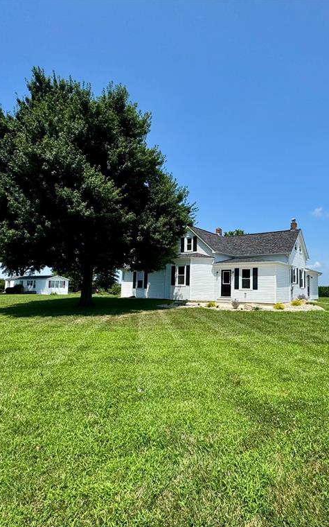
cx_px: 217
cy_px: 265
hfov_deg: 58.4
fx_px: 287
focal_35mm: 20
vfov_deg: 85.1
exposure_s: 1/2494
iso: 50
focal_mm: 2.22
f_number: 2.2
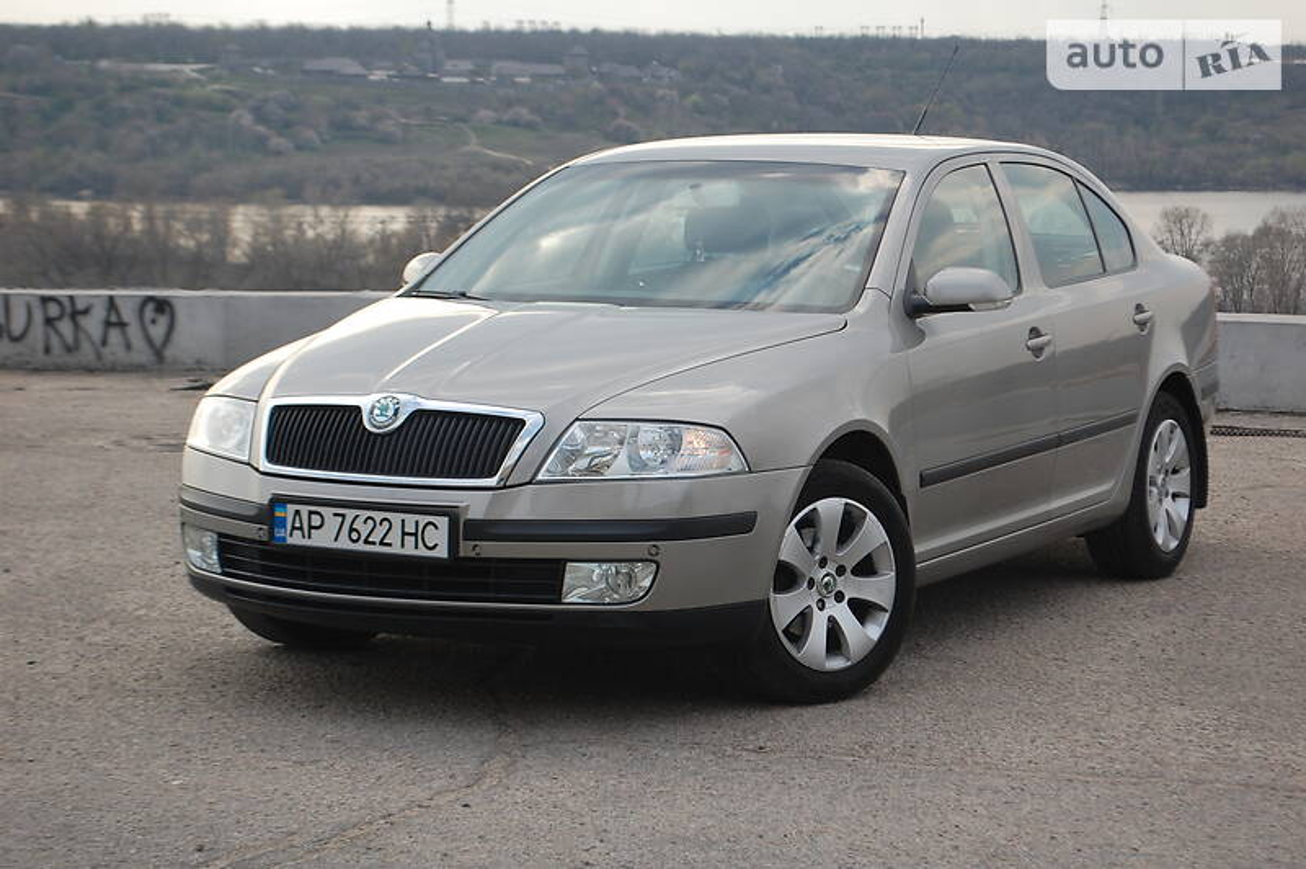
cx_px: 653
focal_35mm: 82
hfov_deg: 24.6
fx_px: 2990
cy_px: 434
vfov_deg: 16.5
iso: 200
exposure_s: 1/200
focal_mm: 55
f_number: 7.1
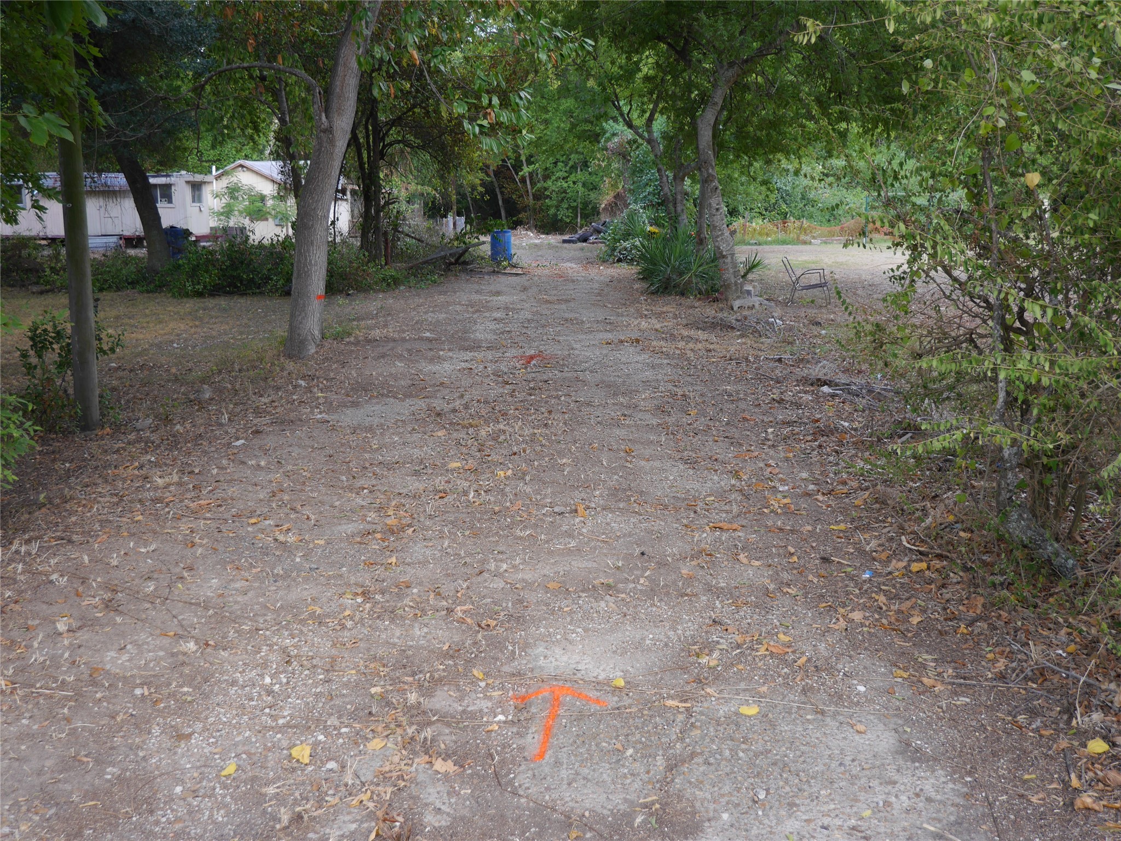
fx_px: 1166
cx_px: 560
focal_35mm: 36
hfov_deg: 51.4
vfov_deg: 39.7
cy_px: 420
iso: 160
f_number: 4
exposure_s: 1/125
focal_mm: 18
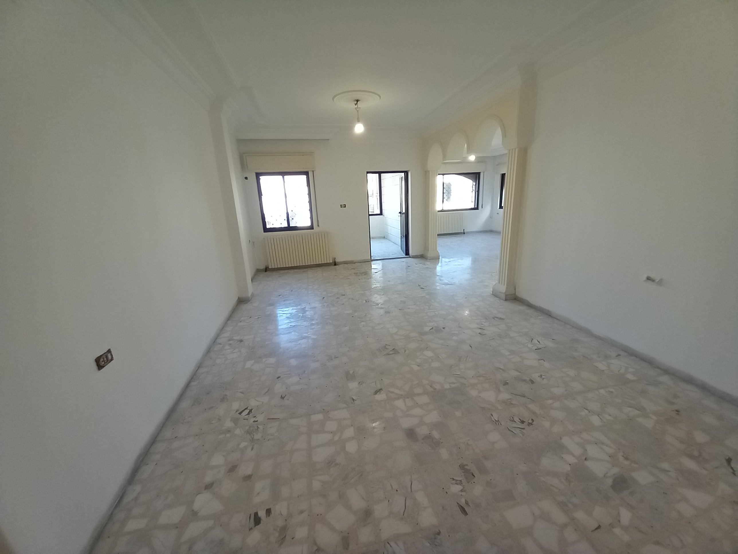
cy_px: 277
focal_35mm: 13
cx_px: 369
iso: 100
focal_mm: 1.13
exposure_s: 1/50
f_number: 2.2
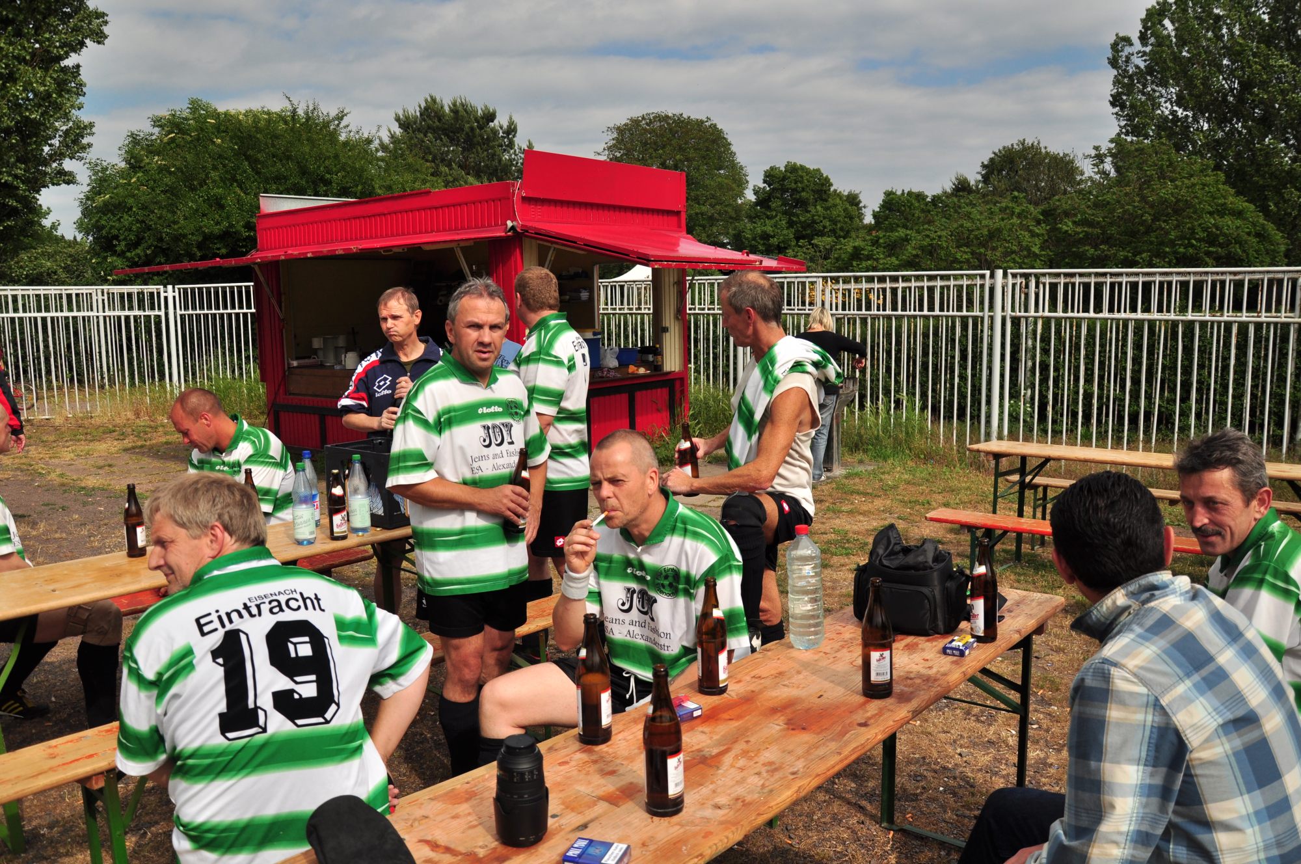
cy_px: 432
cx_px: 650
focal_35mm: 27
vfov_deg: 47.8
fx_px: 974
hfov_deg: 67.4
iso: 200
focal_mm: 18
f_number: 4.5
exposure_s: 1/3200
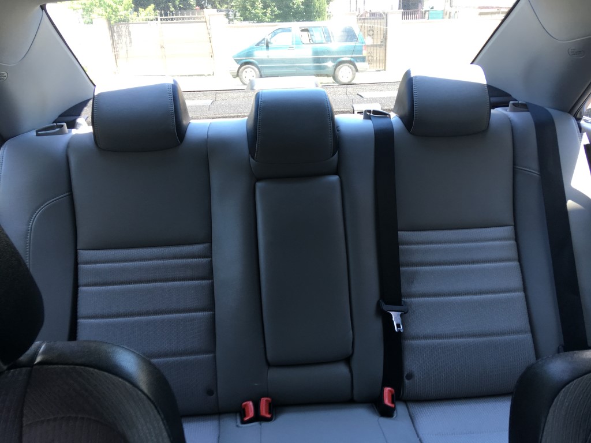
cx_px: 296
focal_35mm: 29
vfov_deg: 48.2
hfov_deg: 61.7
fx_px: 495
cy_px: 222
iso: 25
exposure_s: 1/60
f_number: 2.2
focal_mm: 4.15
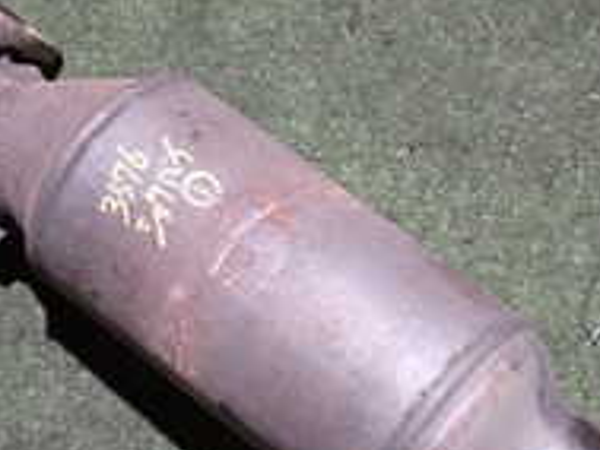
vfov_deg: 15.5
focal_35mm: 95
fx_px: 1648
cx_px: 384
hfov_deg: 20.6
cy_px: 323
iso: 800
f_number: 2.3
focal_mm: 5.4
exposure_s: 1/20
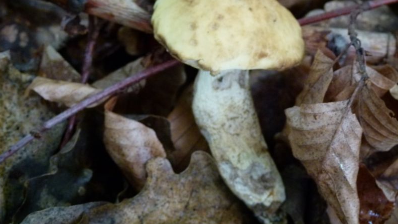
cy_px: 91
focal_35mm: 122
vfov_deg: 9.9
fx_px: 1287
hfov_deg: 17.6
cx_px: 198
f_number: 3.5
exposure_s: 1/30
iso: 400
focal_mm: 20
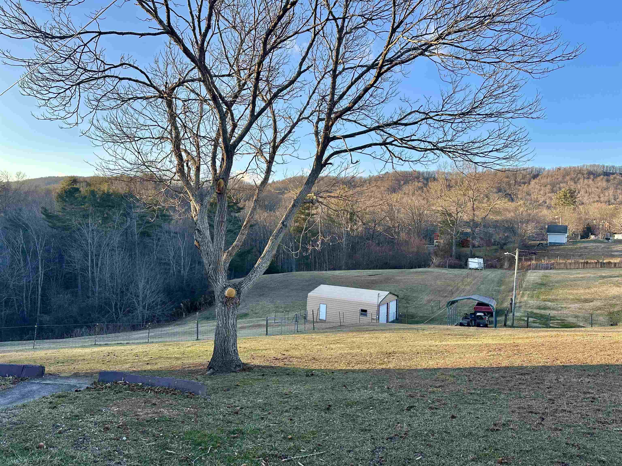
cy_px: 233
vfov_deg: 56.8
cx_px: 311
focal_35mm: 24
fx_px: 431
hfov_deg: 71.6
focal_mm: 6.86
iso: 80
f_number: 1.78
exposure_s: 1/872
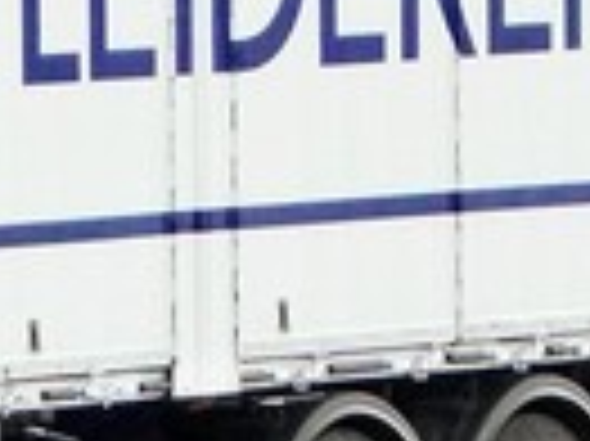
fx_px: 13776
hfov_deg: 2.4
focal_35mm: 809
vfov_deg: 1.8
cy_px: -70
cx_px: -509
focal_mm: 92
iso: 5000
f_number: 6.3
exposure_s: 1/4000
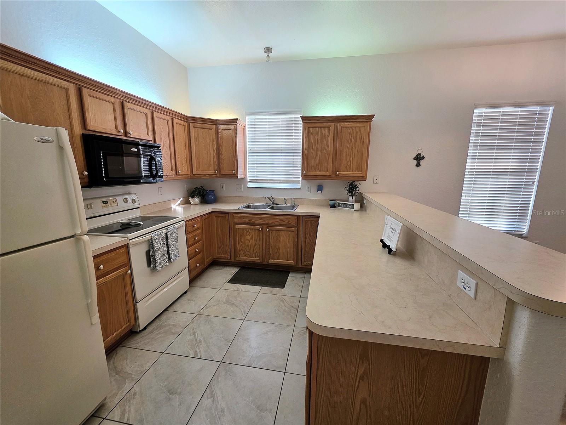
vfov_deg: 89.9
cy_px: 212
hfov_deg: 106.2
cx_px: 283
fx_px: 213
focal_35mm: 13
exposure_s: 1/120
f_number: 1.9
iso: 125
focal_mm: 2.2
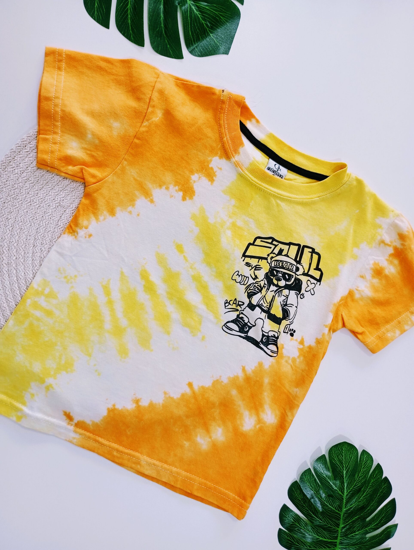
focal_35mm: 28
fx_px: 445
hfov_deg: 49.9
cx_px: 207
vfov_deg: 63.4
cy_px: 275
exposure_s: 1/50
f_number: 1.8
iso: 453
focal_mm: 4.27
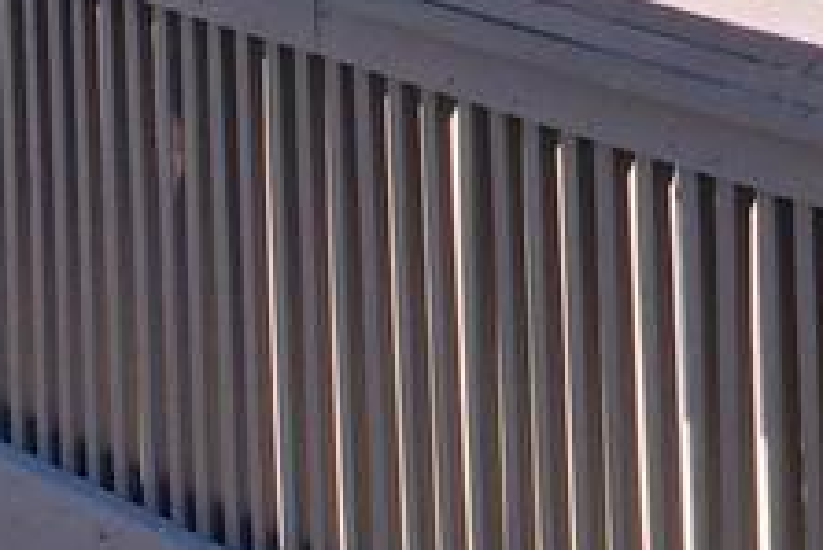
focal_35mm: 142
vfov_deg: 8.6
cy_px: -886
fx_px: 3248
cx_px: 1576
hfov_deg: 12.8
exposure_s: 1/320
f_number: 2.8
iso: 100
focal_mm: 8.38
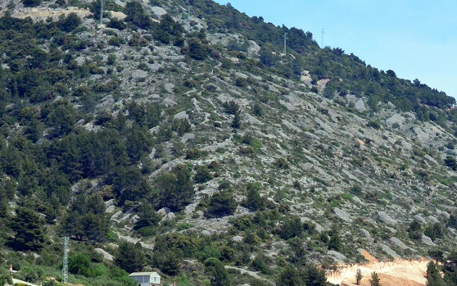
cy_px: 252
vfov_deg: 6.9
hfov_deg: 10.9
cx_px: 357
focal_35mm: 191
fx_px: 2379
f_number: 6.3
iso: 2200
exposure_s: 1/8000
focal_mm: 70
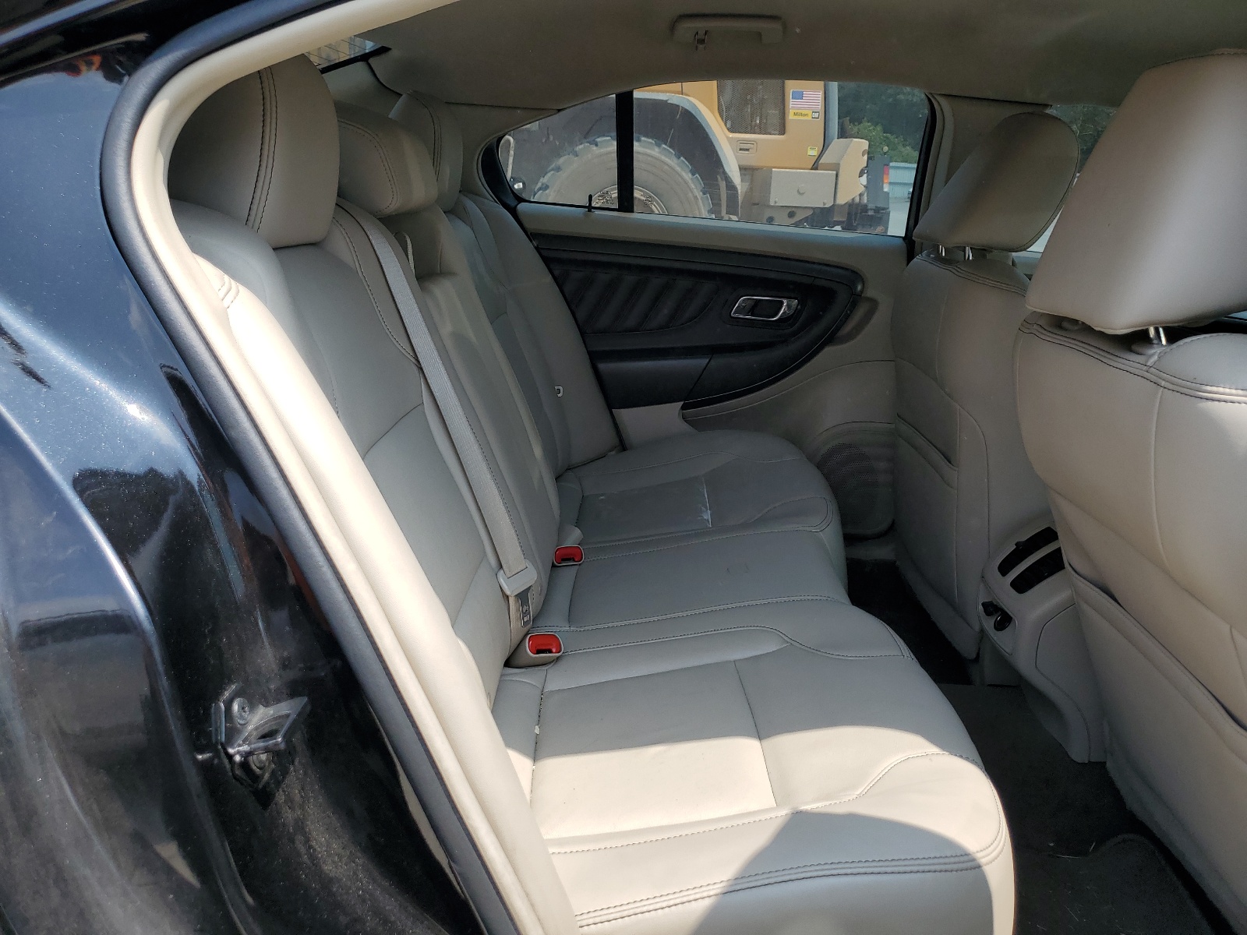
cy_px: 468
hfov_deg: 67.3
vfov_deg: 53.1
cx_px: 624
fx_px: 937
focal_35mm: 26
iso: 50
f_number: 1.5
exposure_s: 1/1667
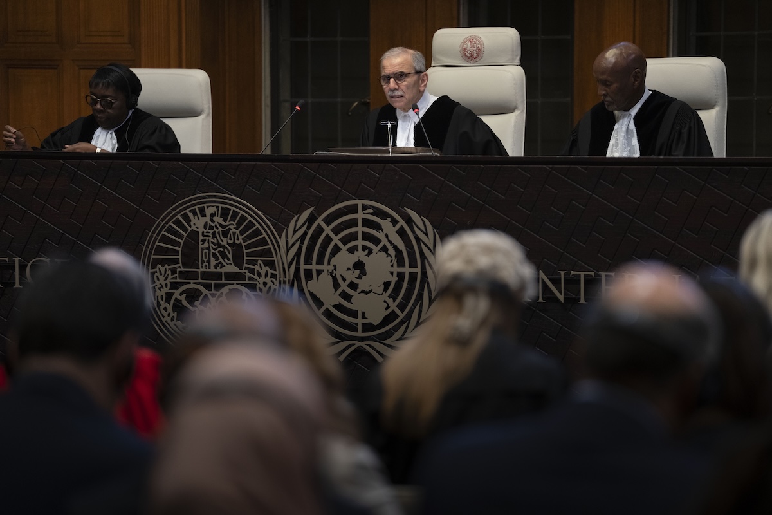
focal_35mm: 162
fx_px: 3474
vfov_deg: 8.5
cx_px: 386
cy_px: 258
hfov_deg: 12.7
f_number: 2.8
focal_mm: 162
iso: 1600
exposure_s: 1/160
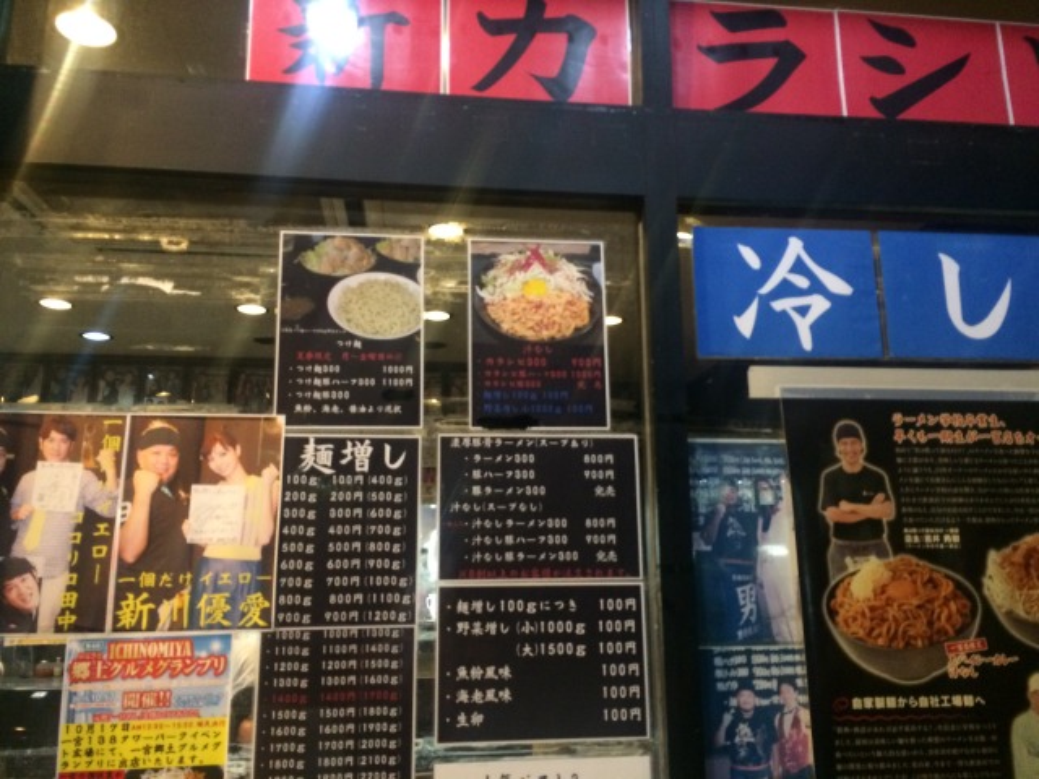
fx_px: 870
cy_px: 390
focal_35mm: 29
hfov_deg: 61.7
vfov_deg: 48.2
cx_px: 520
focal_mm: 4.15
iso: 320
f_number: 2.2
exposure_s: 1/15
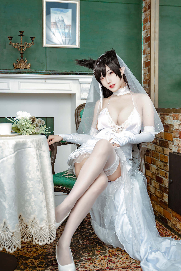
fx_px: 416
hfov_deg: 24.5
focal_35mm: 55
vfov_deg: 36.2
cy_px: 128
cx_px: 104
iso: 200
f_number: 2.8
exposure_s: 1/250
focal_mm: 43.9
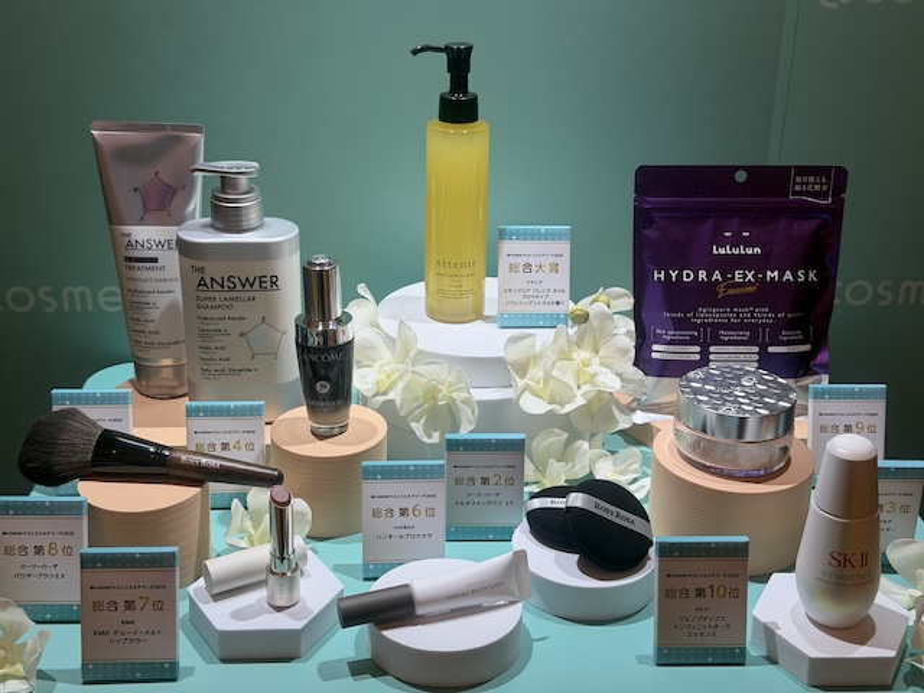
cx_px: 462
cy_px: 346
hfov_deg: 39.7
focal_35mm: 48
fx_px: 1281
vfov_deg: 30.3
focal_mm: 6.76
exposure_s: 1/164
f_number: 1.78
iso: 50
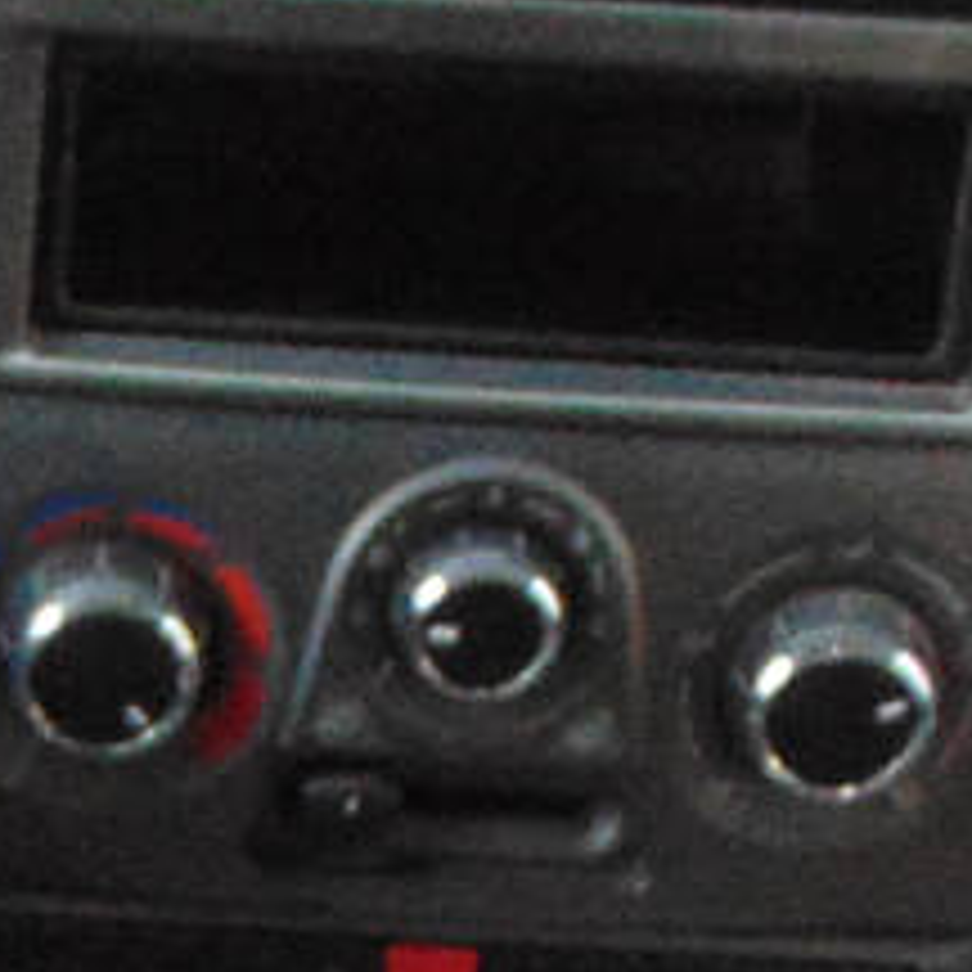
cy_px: 1314
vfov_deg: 10.4
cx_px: -171
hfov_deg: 10.5
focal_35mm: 164
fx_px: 5210
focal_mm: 4.5
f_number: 3
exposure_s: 1/15
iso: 400
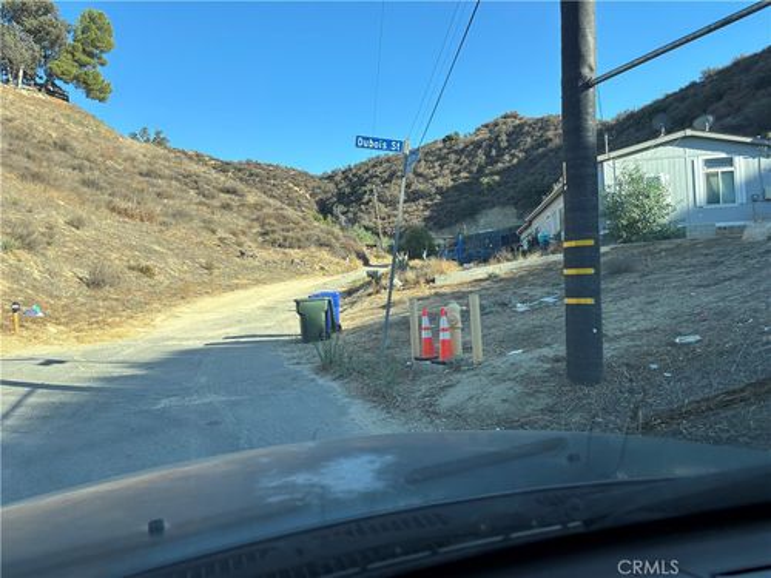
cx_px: 386
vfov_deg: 53.1
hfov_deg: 67.3
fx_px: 579
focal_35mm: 26
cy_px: 289
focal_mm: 5.96
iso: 50
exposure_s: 1/927
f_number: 1.6
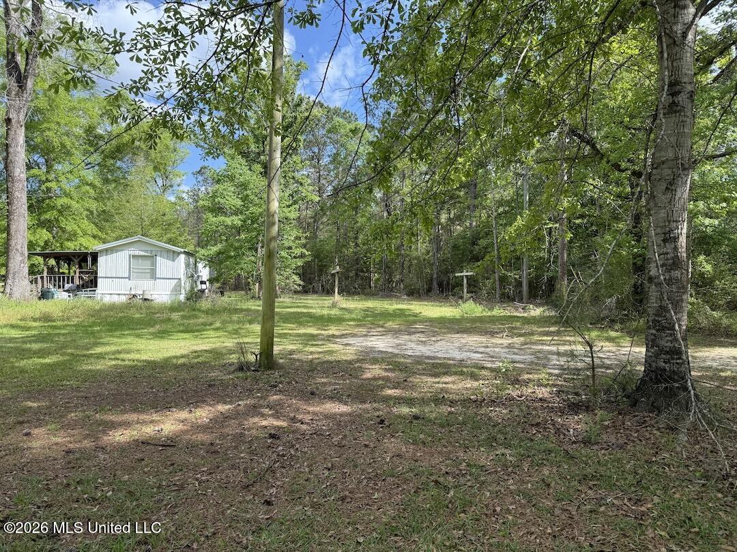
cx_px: 368
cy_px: 276
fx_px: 511
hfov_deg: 71.6
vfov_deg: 56.8
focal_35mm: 24
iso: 100
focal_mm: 6.76
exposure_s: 1/1618
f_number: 1.78
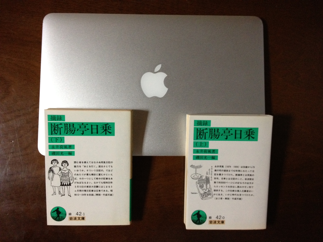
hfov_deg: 52.6
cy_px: 121
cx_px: 162
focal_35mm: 35
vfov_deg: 40.7
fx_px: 327
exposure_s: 1/20
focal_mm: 4.28
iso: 400
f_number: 2.4
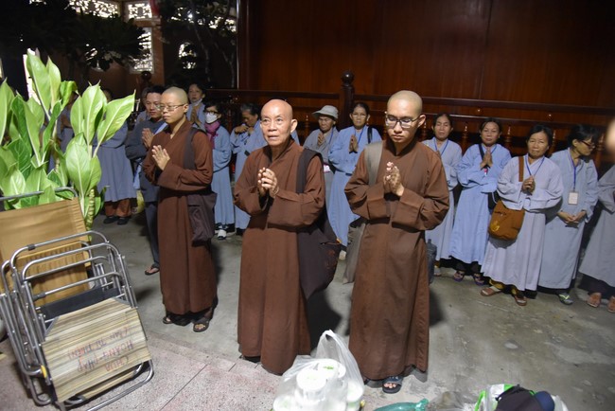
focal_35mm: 24
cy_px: 206
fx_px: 410
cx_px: 308
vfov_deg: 53.2
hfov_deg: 73.7
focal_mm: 24
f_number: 4
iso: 6400
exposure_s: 1/20
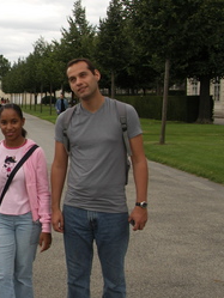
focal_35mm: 65
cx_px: -34
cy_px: 154
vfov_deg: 29.8
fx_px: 560
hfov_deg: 21.3
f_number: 4.5
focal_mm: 9.4
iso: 50
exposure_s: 1/160
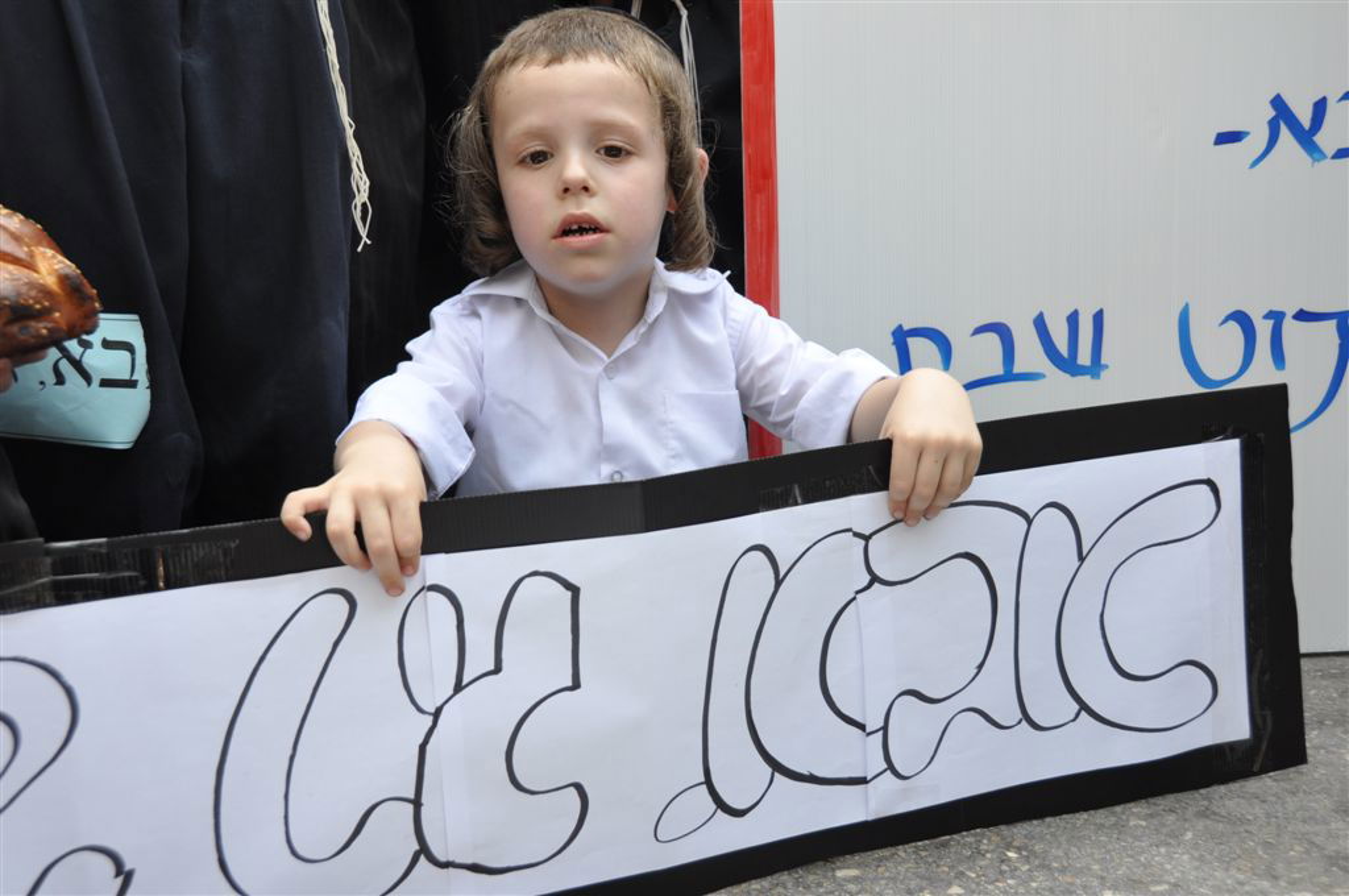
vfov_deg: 31.8
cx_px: 674
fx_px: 1572
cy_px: 448
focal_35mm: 42
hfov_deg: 46.5
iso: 320
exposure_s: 1/125
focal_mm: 28
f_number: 5.6
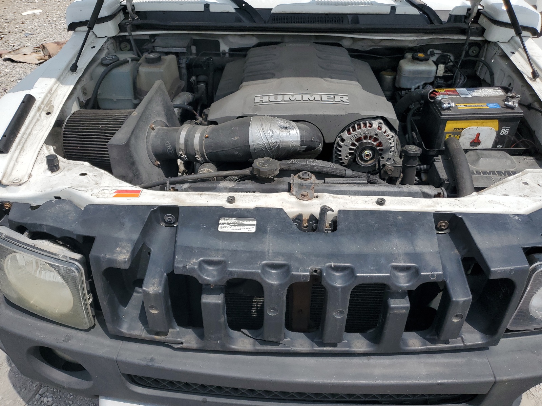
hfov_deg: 67.3
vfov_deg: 53.1
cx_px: 271
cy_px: 203
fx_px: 407
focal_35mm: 26
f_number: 1.5
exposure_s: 1/5000
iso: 50
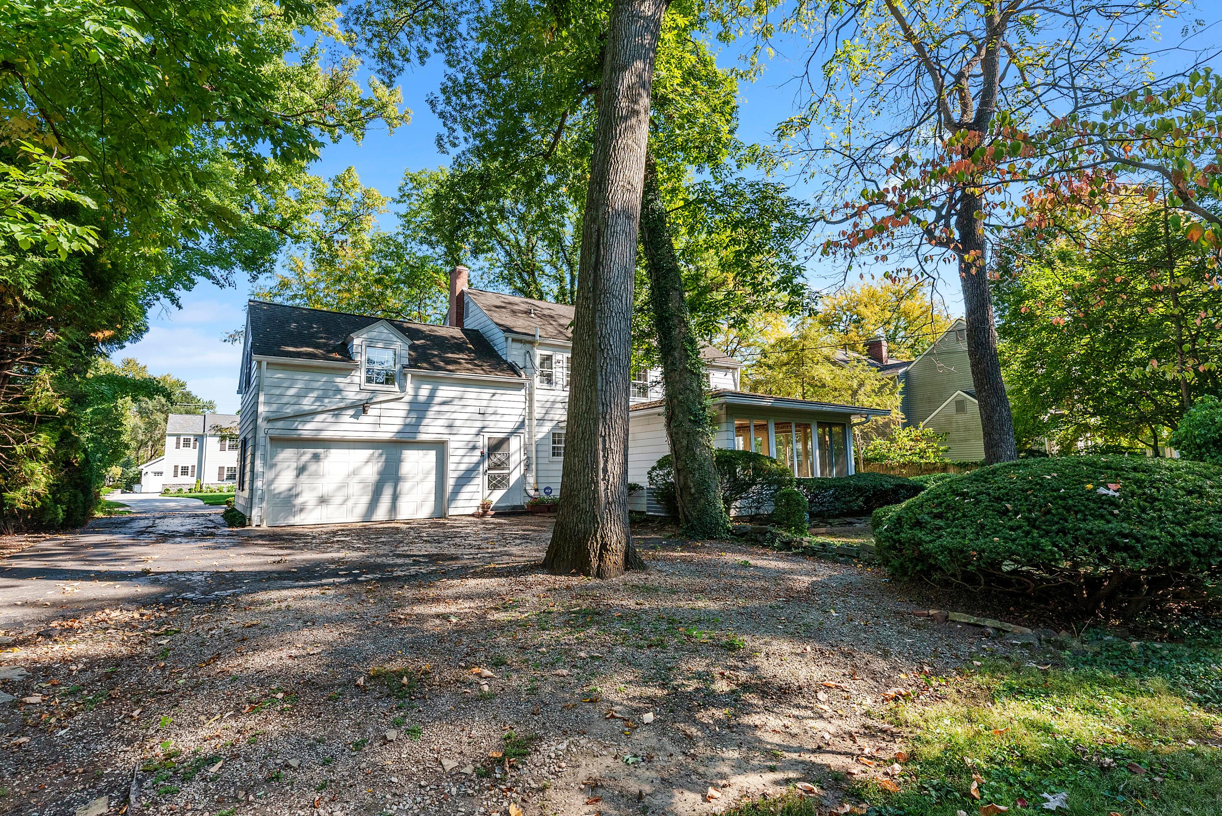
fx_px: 577
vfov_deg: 70.5
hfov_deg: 93.3
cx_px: 611
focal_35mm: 17
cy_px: 408
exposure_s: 1/250
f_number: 10
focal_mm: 17
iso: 640
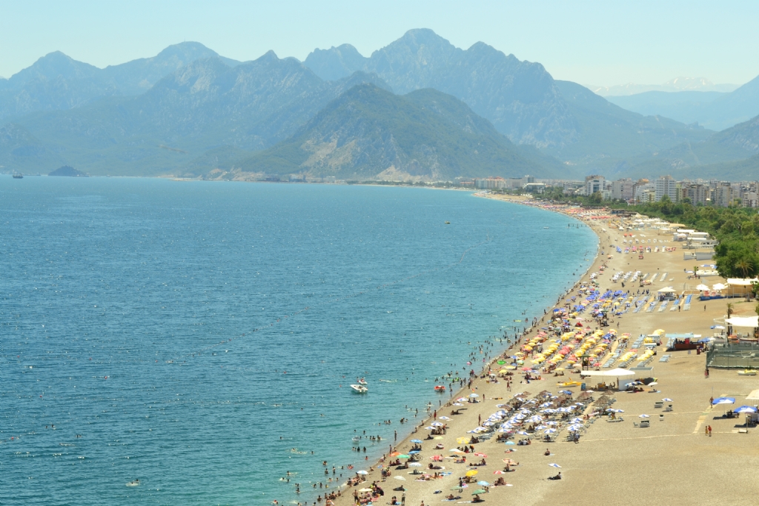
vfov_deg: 16.6
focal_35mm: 82
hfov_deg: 24.6
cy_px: 253
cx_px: 380
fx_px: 1740
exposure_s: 1/60
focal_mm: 55
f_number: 14
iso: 100
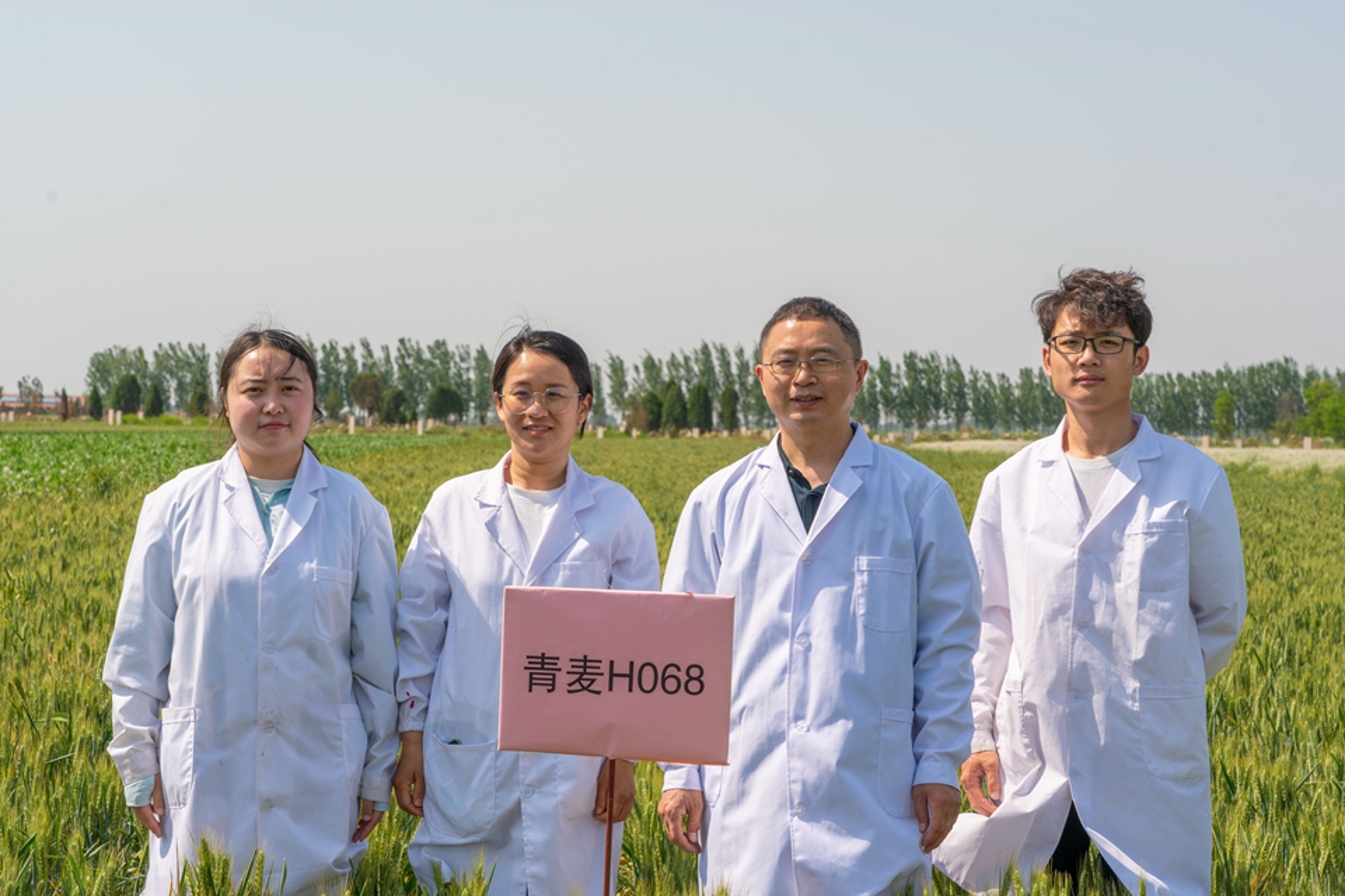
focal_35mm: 68
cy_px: 448
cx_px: 672
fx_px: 2540
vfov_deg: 20.0
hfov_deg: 29.7
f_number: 10
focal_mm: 68
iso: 100
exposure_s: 1/250
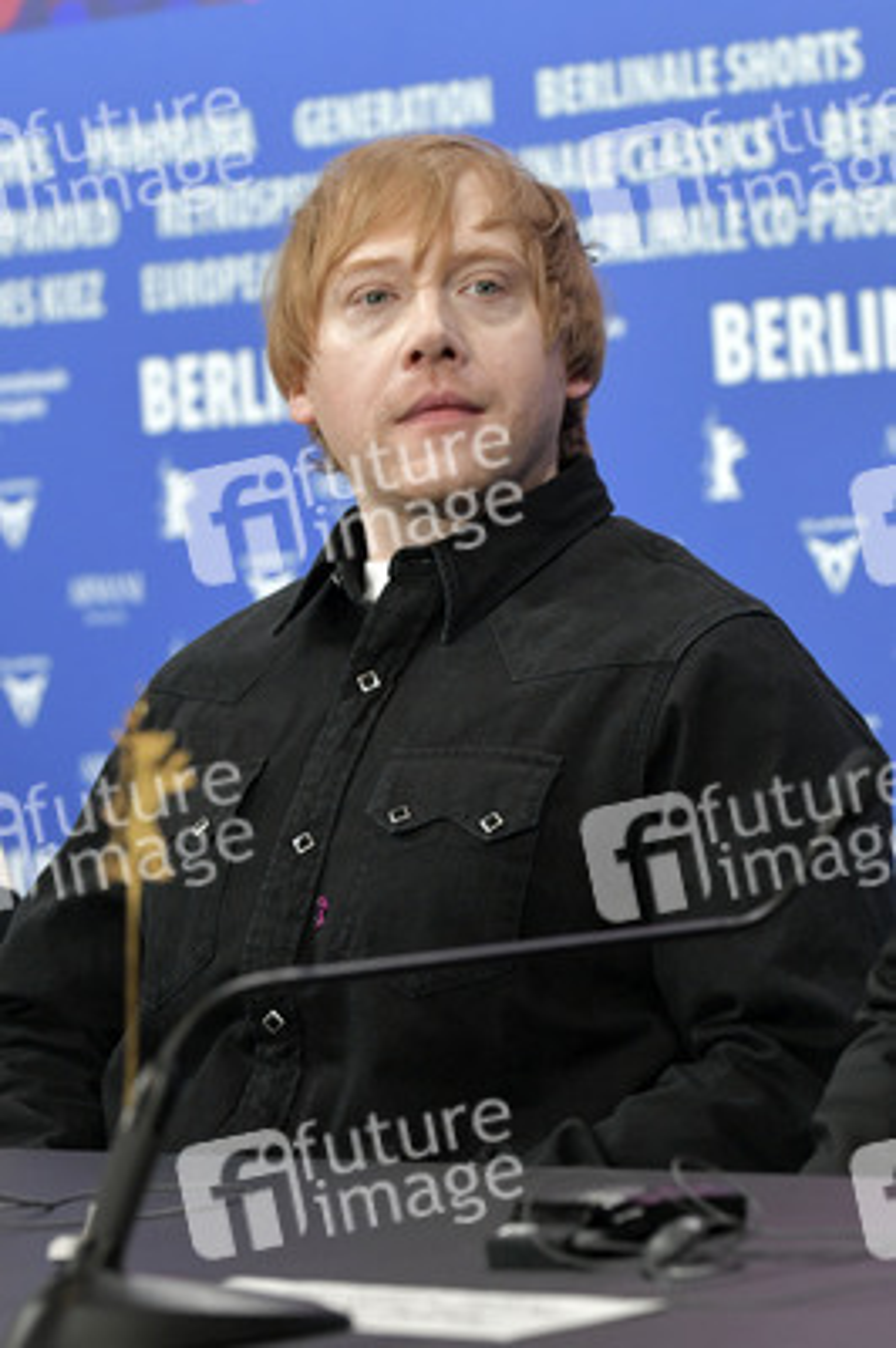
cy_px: 674
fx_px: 4487
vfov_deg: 17.1
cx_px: 448
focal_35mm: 120
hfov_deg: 11.4
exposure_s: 1/200
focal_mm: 120
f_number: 5.6
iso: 2500
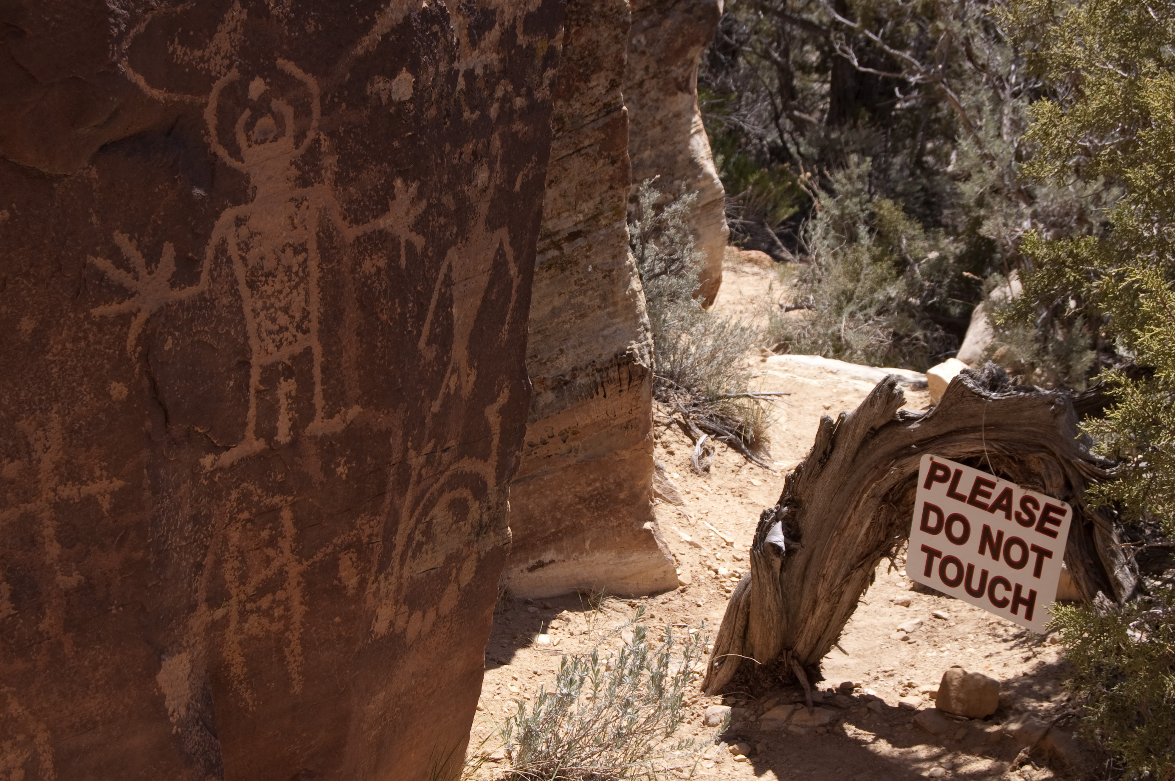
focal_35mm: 75
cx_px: 614
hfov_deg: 27.0
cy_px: 413
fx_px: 2446
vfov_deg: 18.1
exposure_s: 1/320
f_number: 9
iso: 200
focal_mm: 46
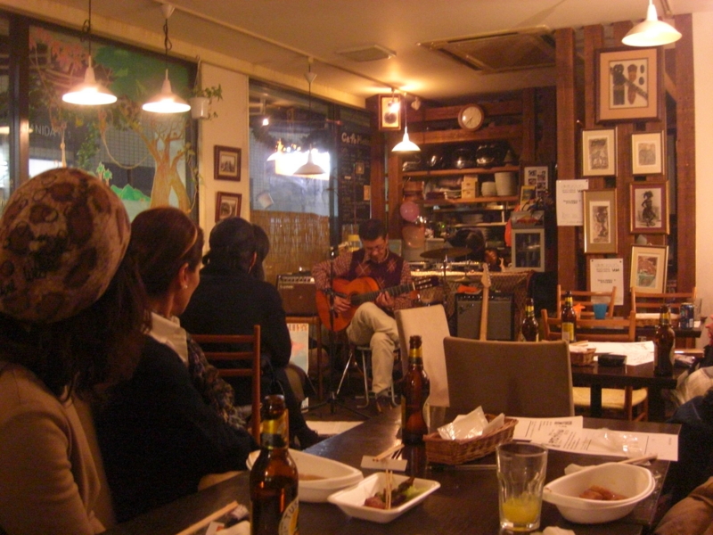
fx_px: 783
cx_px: 356
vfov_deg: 37.7
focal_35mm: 38
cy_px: 268
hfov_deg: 49.0
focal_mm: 7.9
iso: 800
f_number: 2.8
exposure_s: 1/8
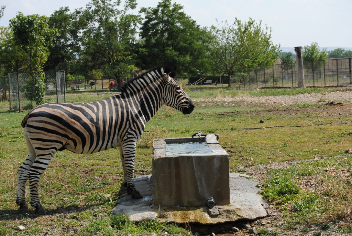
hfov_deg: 24.6
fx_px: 807
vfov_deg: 16.6
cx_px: 176
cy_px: 118
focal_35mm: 82
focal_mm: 55
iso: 100
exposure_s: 1/250
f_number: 8
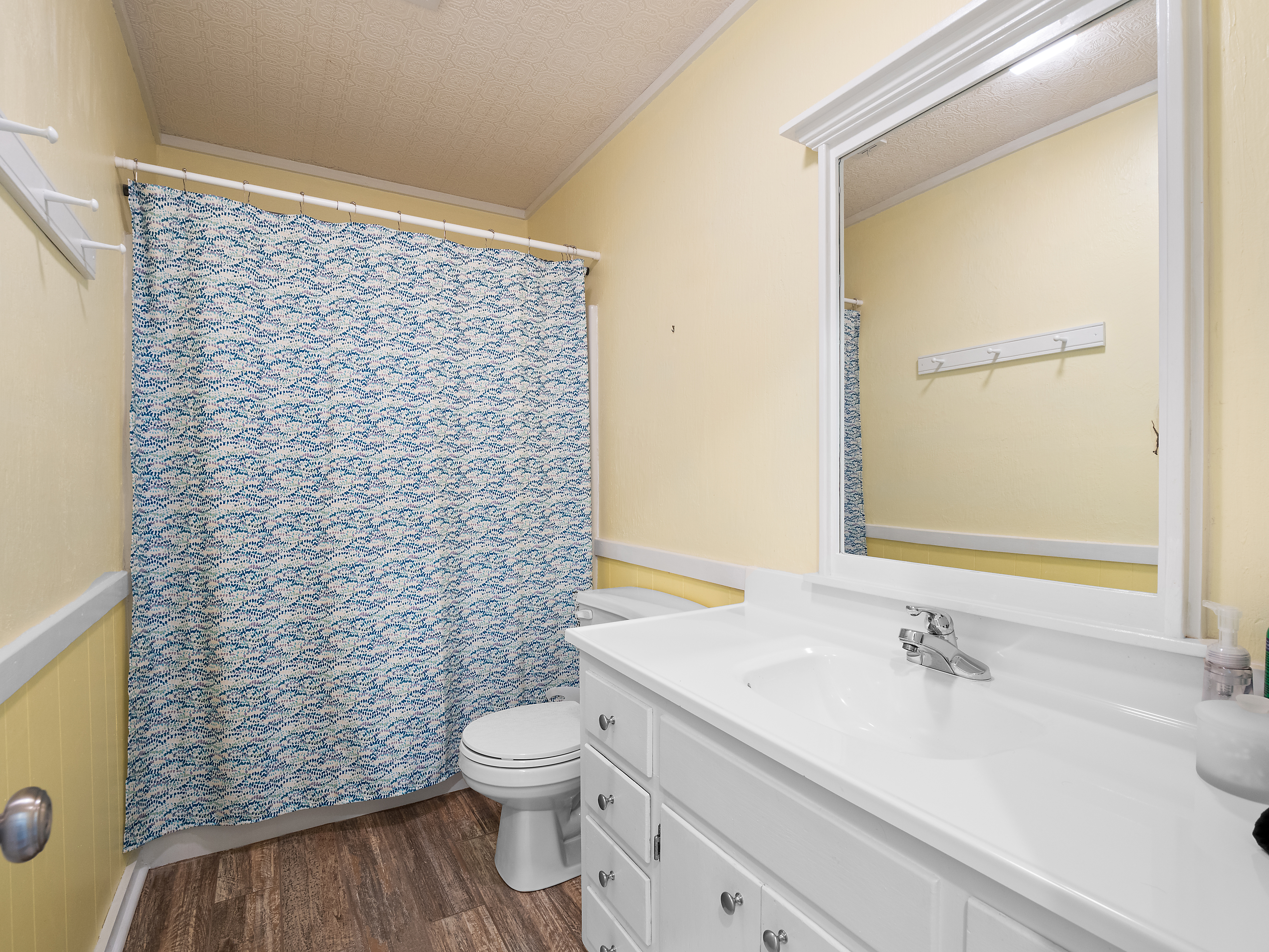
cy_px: 476
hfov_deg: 94.5
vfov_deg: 78.1
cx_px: 634
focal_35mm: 16
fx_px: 587
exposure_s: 1/1.25
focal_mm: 8
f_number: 5.6
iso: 200
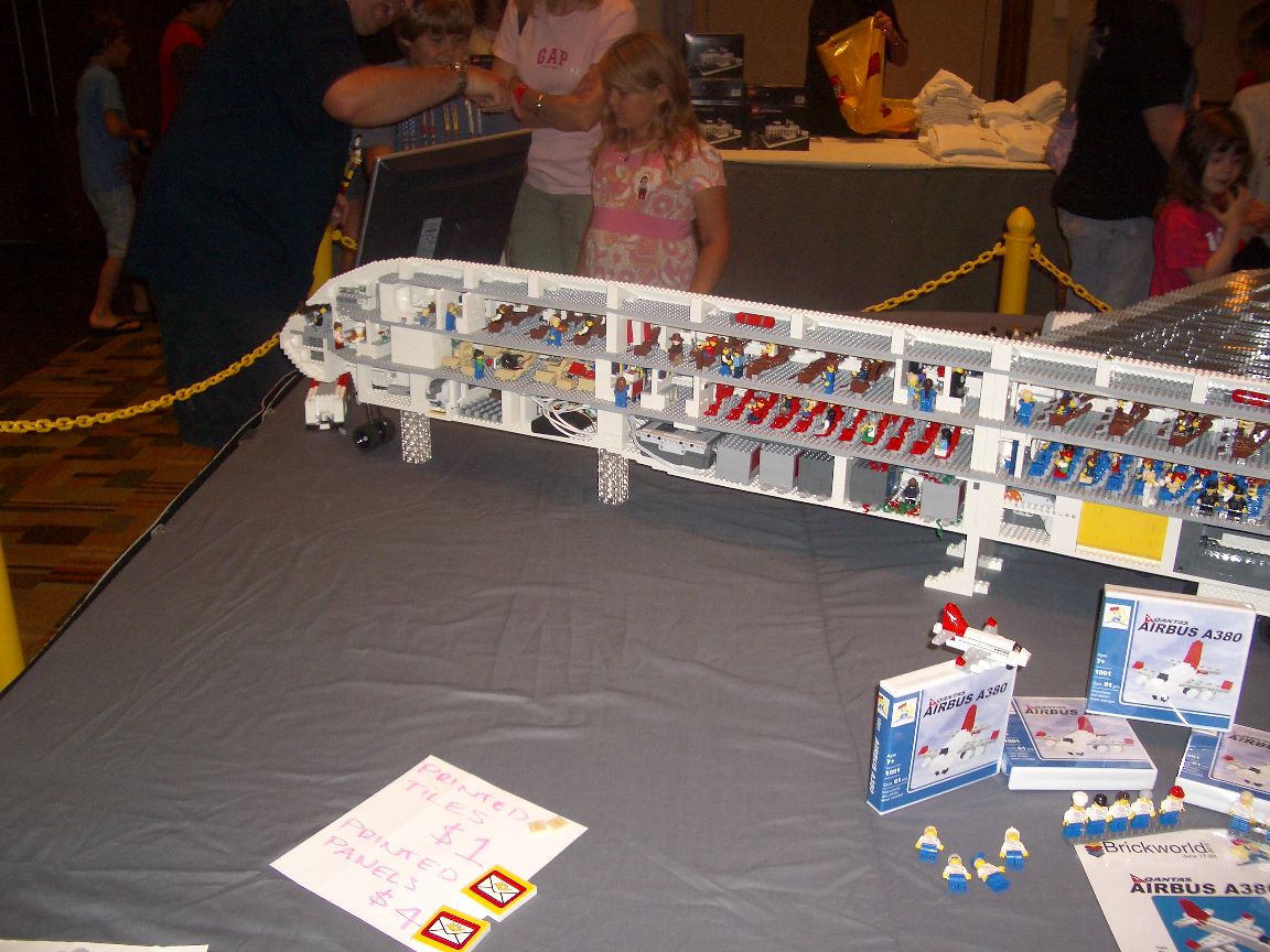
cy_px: 476
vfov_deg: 40.7
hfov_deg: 52.6
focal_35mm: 35
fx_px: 1284
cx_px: 635
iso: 100
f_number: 2.6
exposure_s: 1/60
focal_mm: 5.8
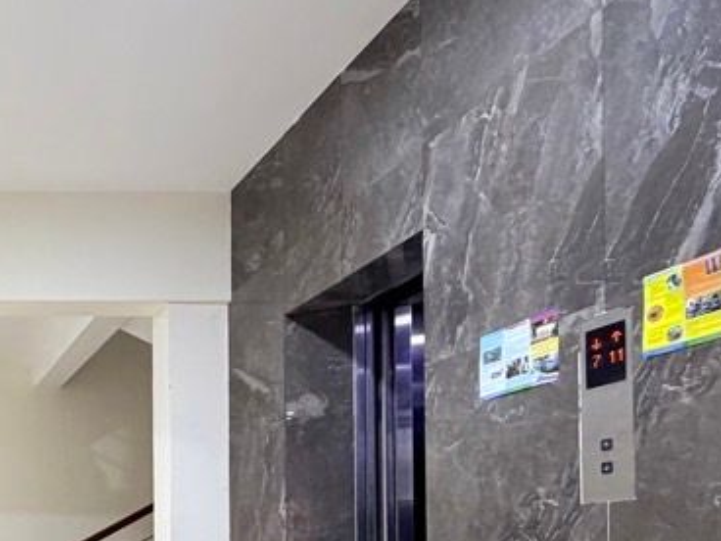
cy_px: 557
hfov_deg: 37.8
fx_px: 812
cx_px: -114
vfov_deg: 33.3
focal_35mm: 39
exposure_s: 1/50
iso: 320
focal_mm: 2.22
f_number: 2.2
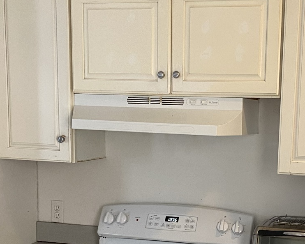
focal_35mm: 70
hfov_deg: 26.9
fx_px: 632
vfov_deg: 21.4
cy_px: 213
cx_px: 213
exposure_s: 1/60
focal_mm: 4.25
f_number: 1.8
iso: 160
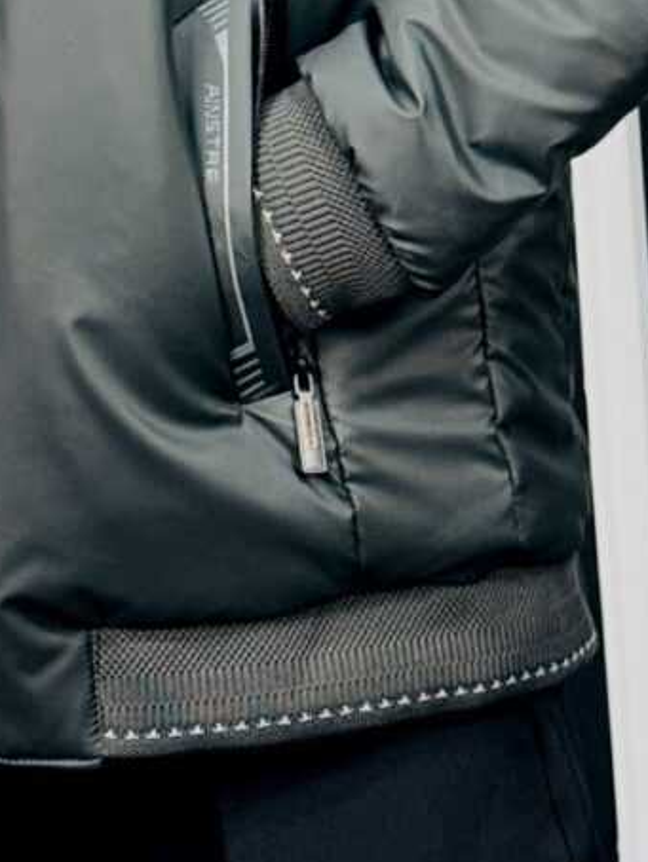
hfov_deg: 8.8
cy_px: -431
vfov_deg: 11.2
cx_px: 63
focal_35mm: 169
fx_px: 4214
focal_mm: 6.76
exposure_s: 1/100
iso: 125
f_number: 1.78
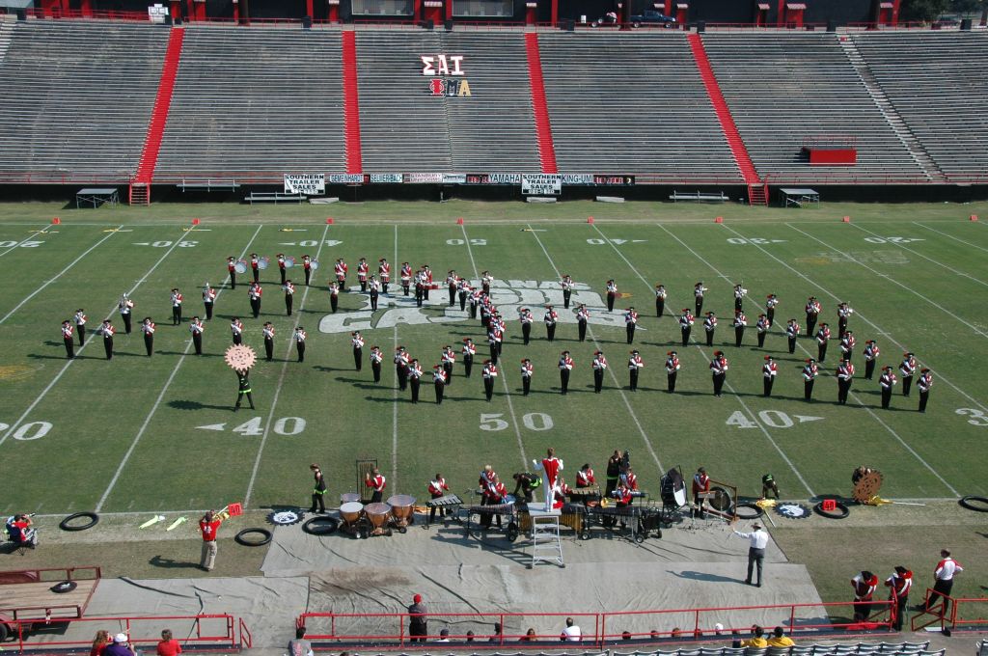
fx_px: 1192
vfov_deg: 30.8
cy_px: 328
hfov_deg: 45.0
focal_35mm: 44
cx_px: 494
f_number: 9
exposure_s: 1/320
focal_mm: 29
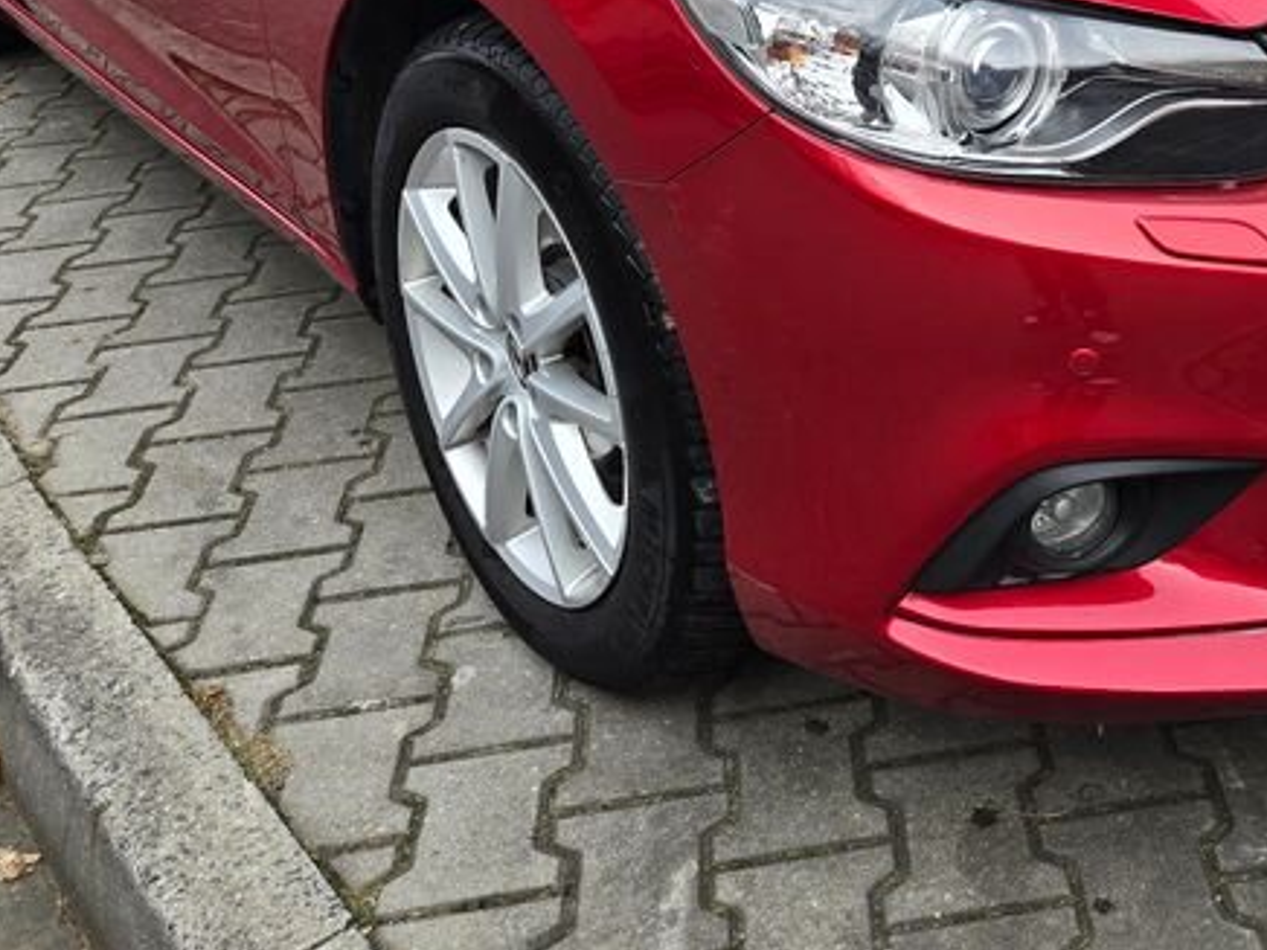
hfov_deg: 34.7
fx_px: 1976
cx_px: 968
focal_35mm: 54
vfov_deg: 25.0
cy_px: -116
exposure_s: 1/180
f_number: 1.7
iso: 25
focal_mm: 6.3
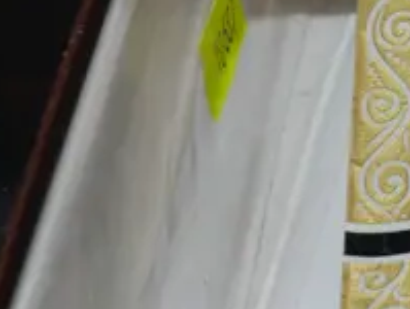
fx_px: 2195
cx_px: 993
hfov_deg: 9.5
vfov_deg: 8.0
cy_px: 79
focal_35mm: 185
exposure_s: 1/125
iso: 200
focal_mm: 18
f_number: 4.5
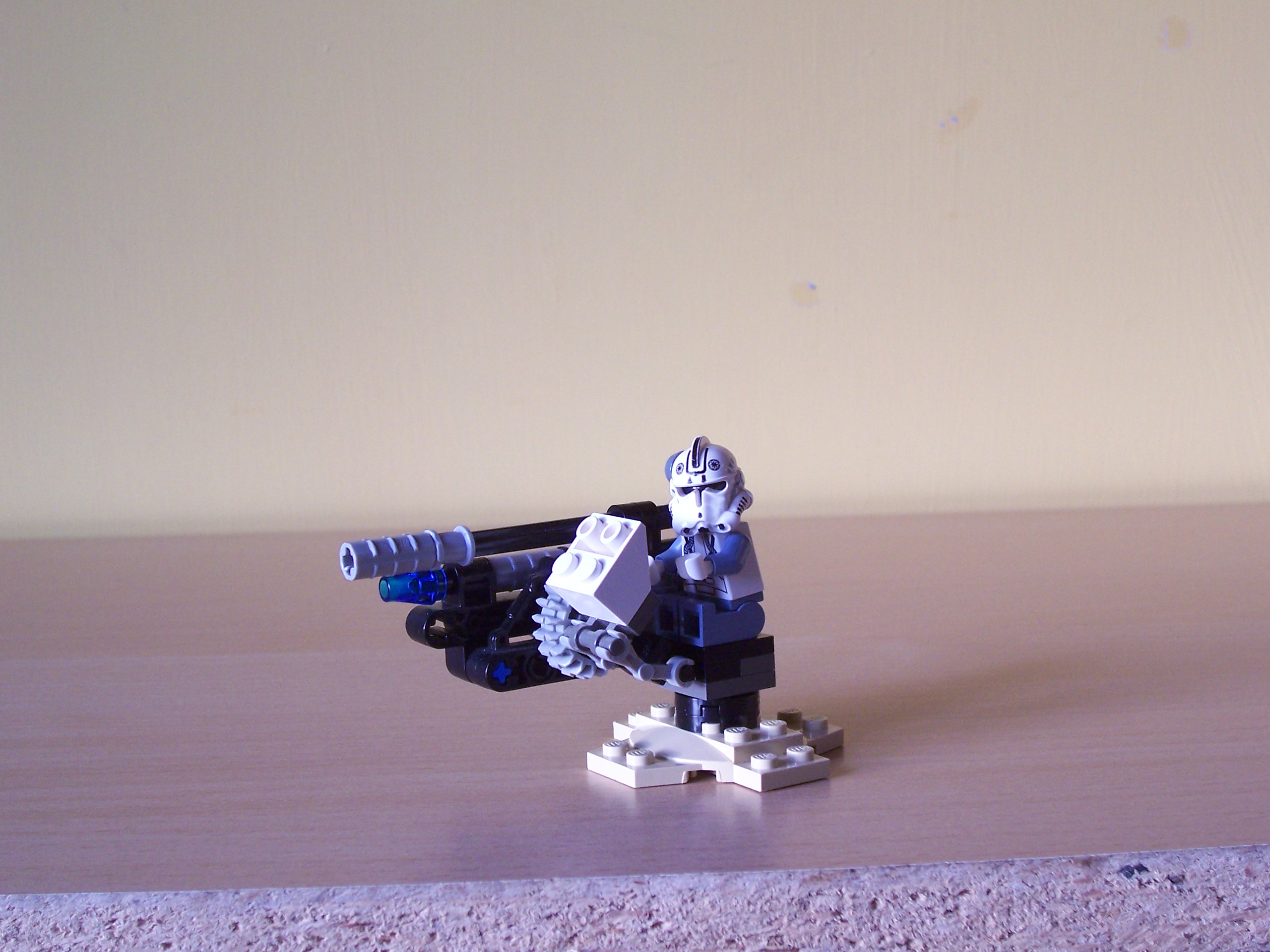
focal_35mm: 53
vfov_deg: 27.5
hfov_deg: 36.2
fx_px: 1944
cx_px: 635
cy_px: 476
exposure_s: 1/20
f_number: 3.4
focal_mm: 8.6
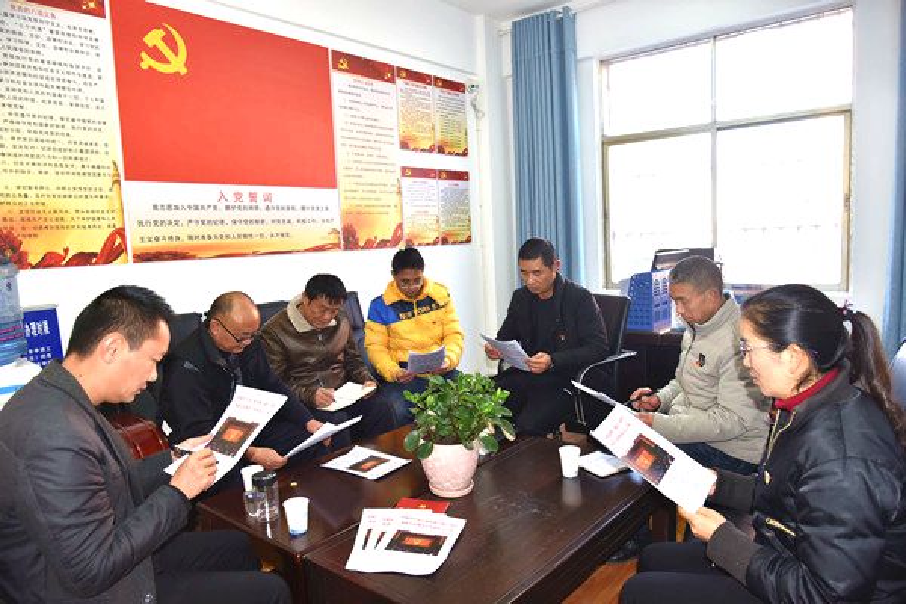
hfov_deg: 73.7
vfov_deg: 53.1
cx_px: 453
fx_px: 604
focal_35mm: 24
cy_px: 302
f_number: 5
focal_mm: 24
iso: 1000
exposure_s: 1/125
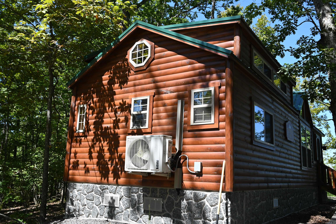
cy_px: 112
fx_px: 308
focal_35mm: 33
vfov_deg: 40.0
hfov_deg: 57.2
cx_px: 168
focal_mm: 33
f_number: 5.6
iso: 125
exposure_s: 1/250
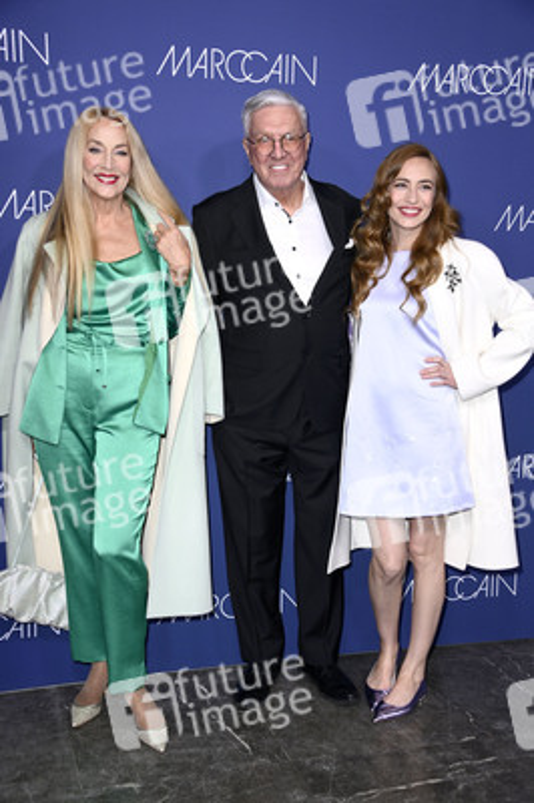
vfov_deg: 41.1
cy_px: 402
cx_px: 267
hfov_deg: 28.0
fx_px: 1070
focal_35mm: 48
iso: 800
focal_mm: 48
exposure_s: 1/250
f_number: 5.6
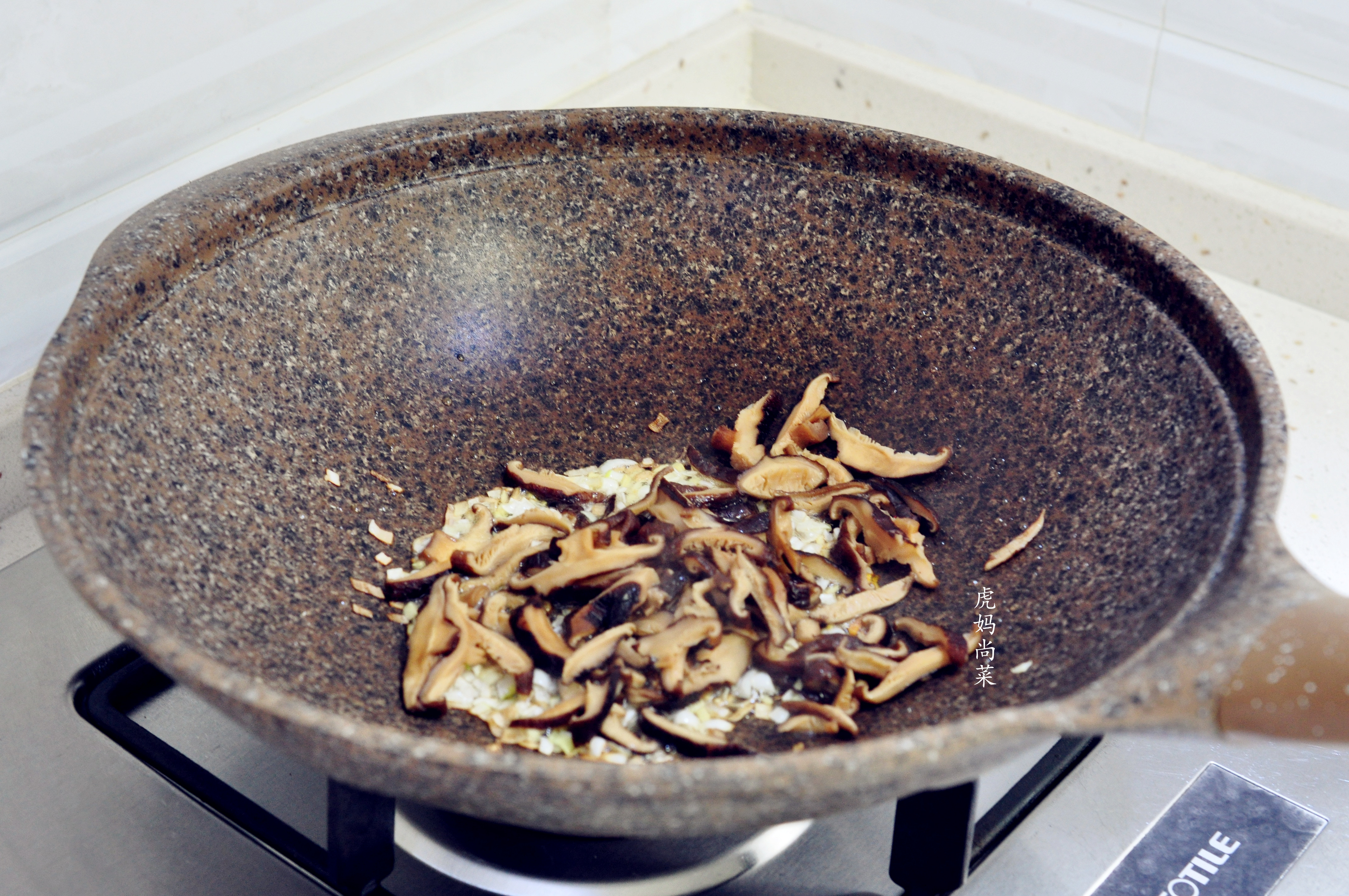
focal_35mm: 60
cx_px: 674
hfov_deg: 33.4
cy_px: 448
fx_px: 2246
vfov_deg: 22.6
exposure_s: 1/15
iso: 800
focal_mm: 40
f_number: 6.7
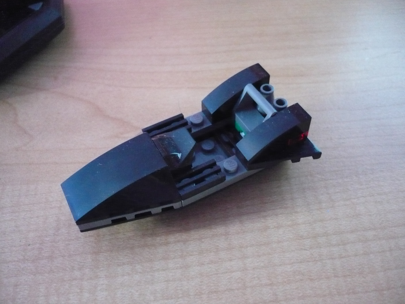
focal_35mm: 35
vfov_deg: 40.7
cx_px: 202
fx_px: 409
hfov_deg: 52.6
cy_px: 152
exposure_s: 1/10
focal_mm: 5.8
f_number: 2.8
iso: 800
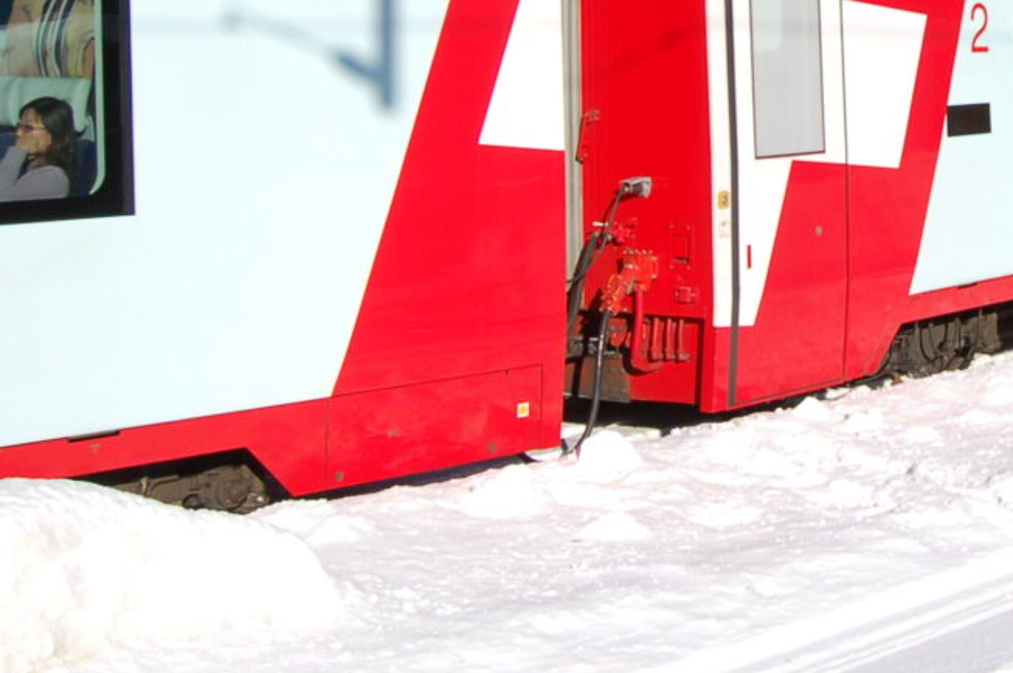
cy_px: -29
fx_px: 2282
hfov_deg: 24.0
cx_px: 1005
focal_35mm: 81
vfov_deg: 16.4
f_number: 11
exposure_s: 1/500
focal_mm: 23
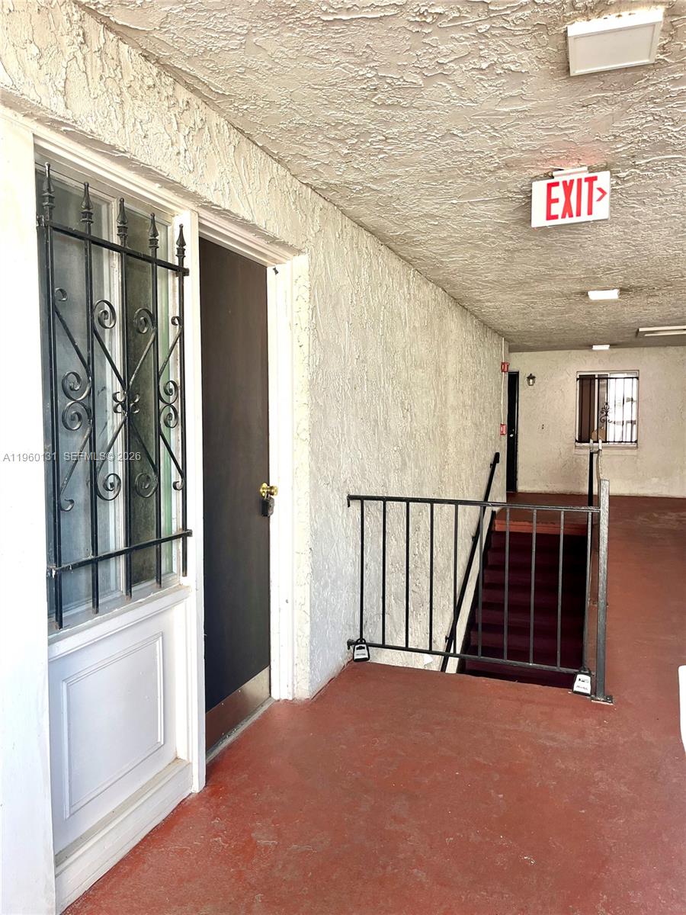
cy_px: 458
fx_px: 687
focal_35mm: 26
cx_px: 343
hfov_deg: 53.1
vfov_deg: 67.3
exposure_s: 1/122
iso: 64
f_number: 1.6
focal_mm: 5.1
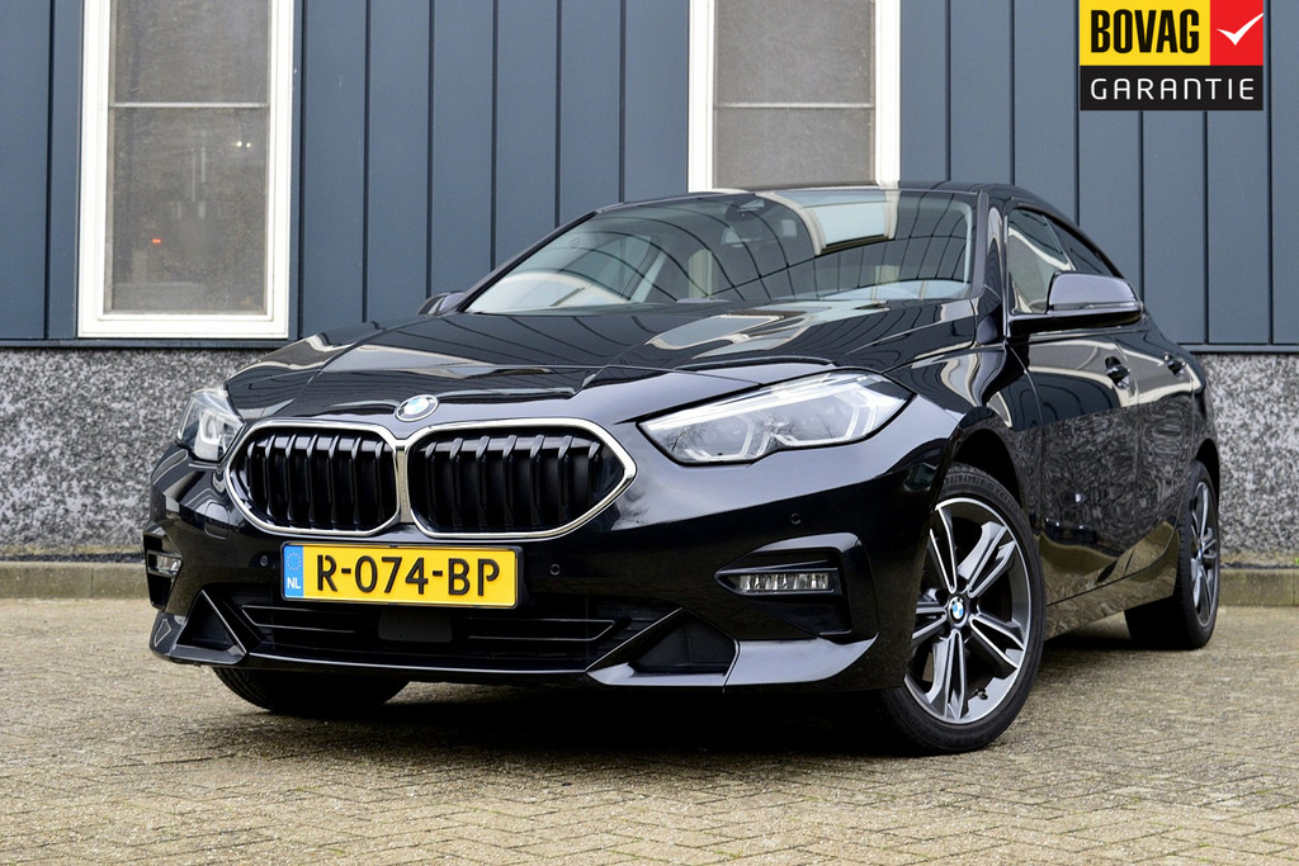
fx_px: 2057
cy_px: 433
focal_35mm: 57
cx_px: 650
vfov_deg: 23.8
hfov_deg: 35.0
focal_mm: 38
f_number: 8
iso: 640
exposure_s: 1/60
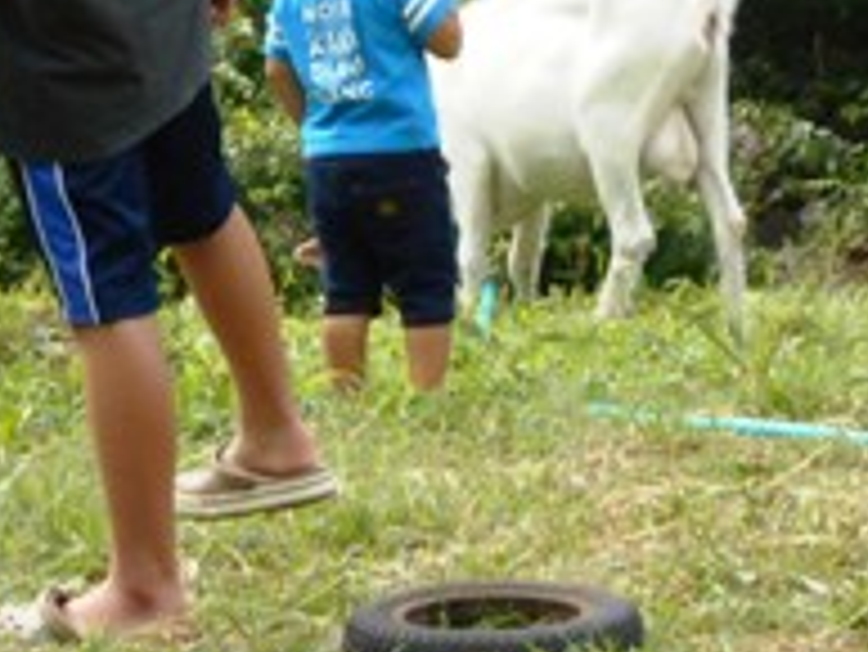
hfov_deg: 6.6
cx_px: 517
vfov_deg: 4.9
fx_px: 7552
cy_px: -40
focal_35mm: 301
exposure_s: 1/250
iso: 320
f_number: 6.5
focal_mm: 23
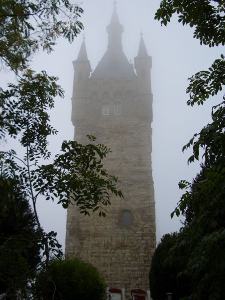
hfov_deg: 35.1
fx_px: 355
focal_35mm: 41
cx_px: 112
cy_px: 150
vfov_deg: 45.8
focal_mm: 6.8
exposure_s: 1/160
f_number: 2.8
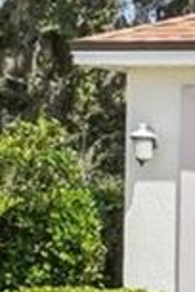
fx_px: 1617
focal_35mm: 199
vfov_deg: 10.3
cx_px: 1071
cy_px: 231
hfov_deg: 5.1
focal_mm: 19
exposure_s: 1/60
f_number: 20
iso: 100
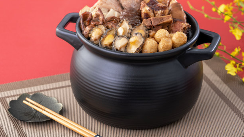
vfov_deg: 8.5
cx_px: 122
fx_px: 925
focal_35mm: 143
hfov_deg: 15.0
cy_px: 57
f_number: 8
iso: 100
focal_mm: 136
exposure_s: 1/60
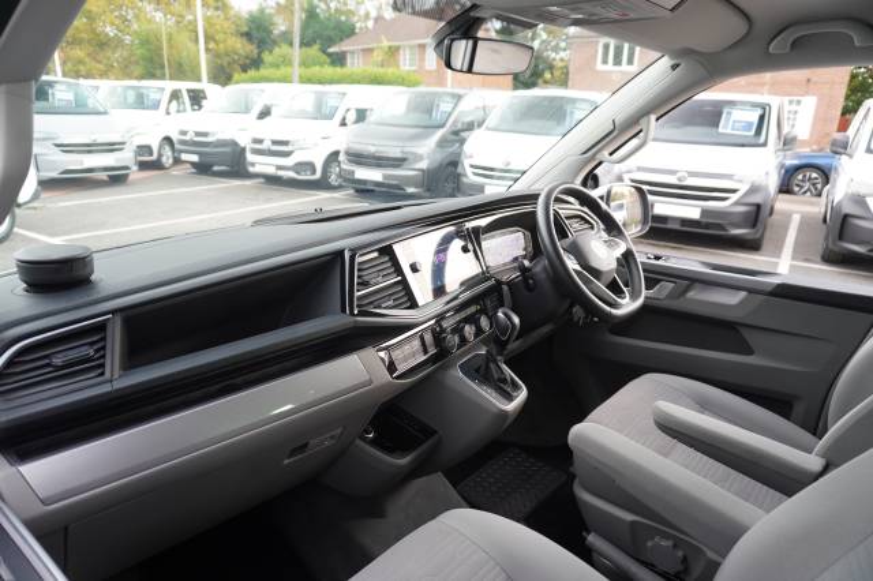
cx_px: 436
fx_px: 582
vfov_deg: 53.1
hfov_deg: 73.8
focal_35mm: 24
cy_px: 290
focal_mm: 16
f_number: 4
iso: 400
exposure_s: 1/60
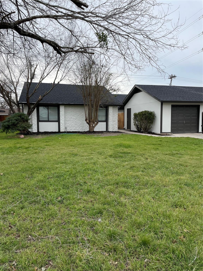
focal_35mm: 26
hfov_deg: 53.1
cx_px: 102
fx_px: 203
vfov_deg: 67.3
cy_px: 136
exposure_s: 1/2564
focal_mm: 4.2
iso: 50
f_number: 1.6
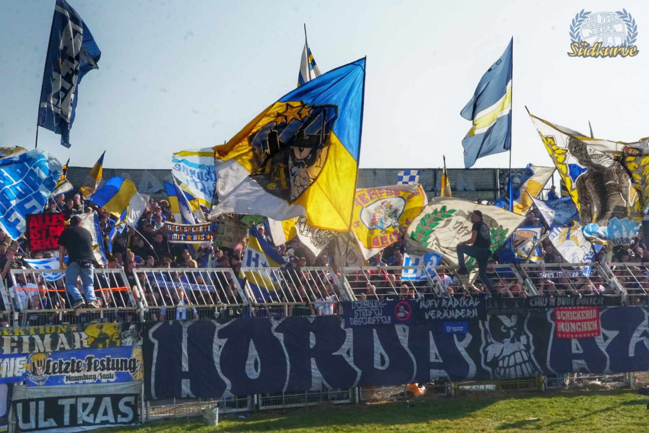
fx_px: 919
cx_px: 324
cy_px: 216
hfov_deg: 38.9
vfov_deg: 26.5
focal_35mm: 51
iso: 5000
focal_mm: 34
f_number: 25
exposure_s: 1/1600
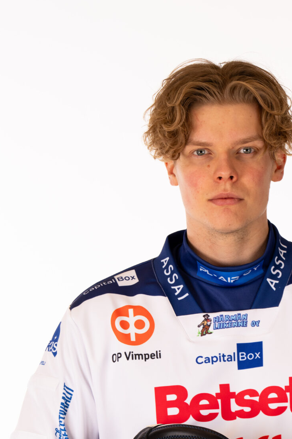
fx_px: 3847
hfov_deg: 4.3
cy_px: 363
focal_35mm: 316
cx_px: 241
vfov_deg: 6.5
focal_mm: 170
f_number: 8
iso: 1000
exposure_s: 1/125
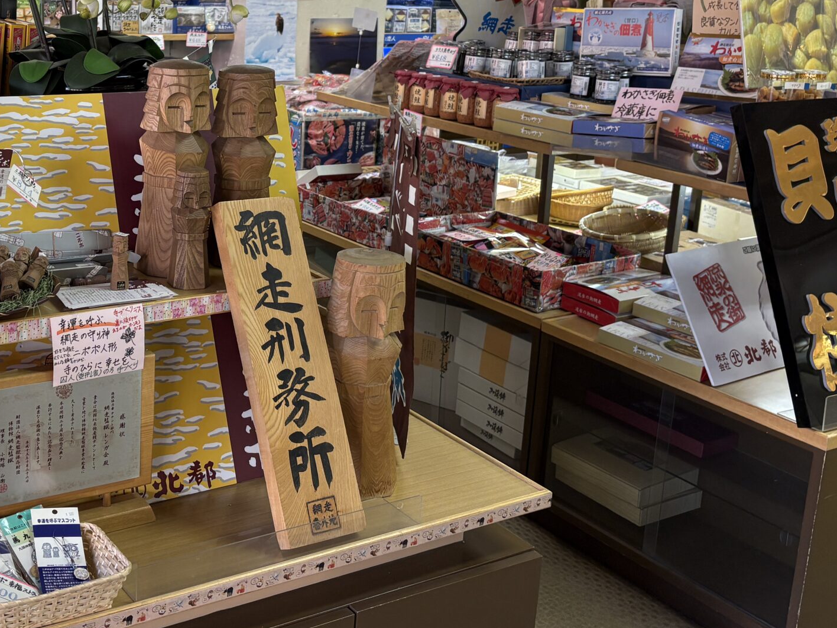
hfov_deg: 39.6
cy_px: 197
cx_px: 231
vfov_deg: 30.6
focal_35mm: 47
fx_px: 1136
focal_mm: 5.96
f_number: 1.6
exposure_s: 1/50
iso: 100
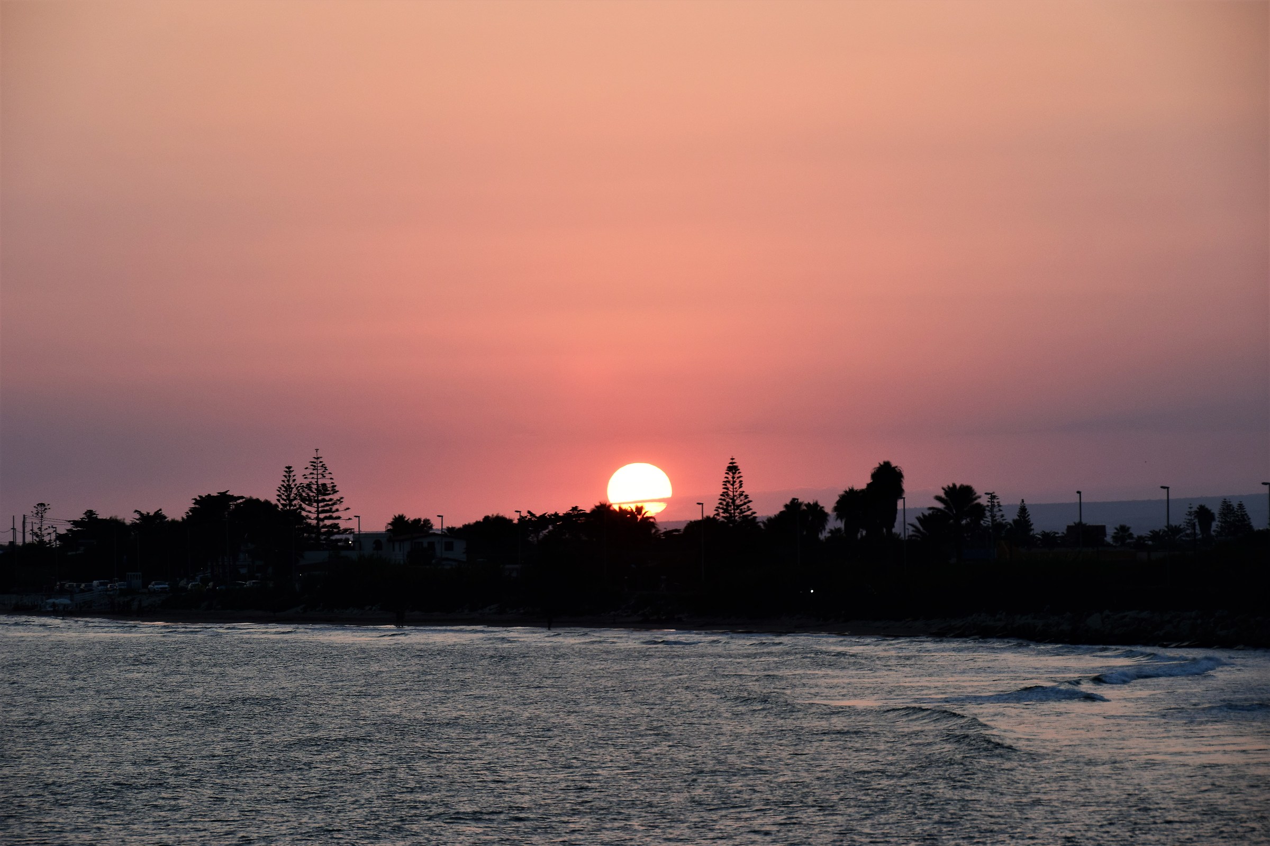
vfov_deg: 7.0
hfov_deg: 10.5
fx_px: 6879
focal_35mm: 195
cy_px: 423
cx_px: 635
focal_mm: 130
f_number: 10
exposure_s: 1/200
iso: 400
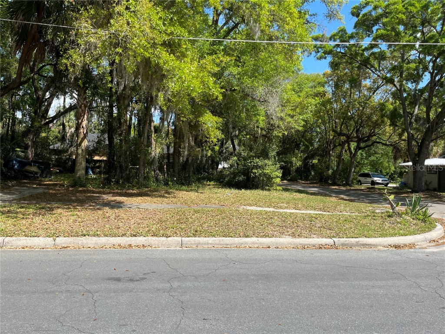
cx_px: 222
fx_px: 334
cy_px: 167
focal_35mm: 26
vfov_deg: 53.1
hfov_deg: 67.3
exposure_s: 1/1802
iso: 50
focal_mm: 5.1
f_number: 1.6
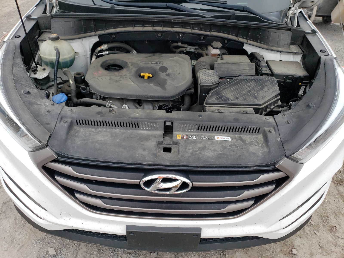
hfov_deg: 67.3
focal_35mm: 26
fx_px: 258
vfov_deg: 53.1
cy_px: 129
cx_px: 172
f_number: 1.5
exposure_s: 1/400
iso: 50
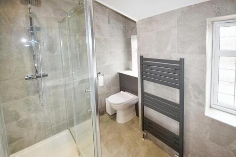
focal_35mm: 15
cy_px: 78
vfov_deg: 77.3
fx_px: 98
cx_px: 118
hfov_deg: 100.4
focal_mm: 10
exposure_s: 1/100
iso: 800
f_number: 5
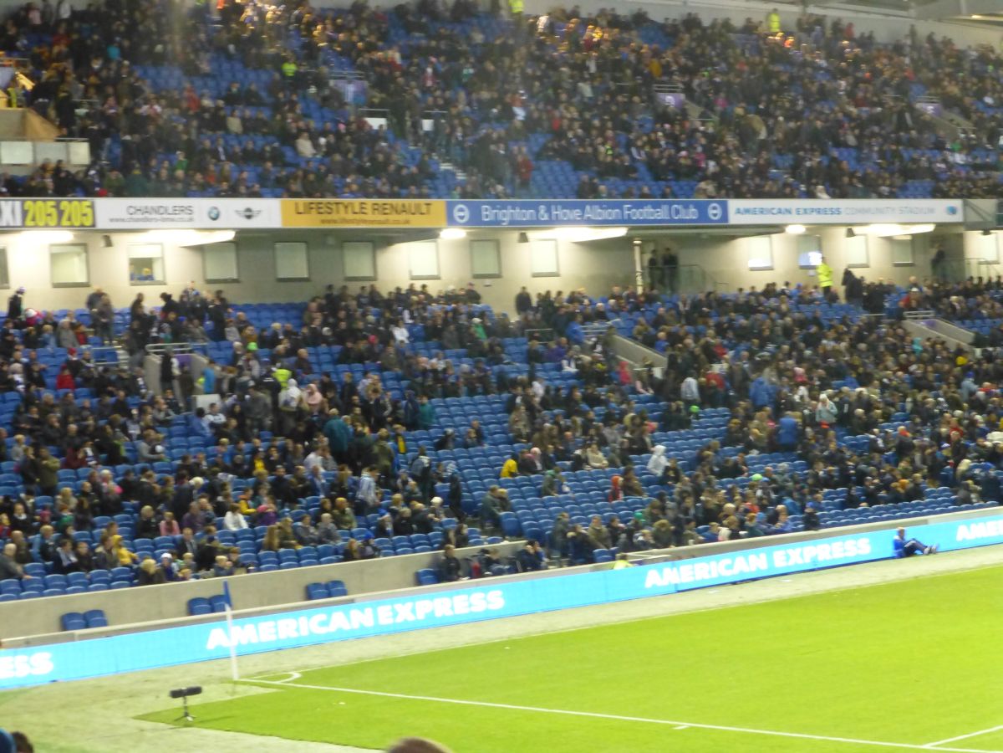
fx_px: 2463
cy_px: 376
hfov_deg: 23.0
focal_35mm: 85
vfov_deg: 17.4
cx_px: 502
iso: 1000
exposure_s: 1/15
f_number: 5.2
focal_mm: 15.1
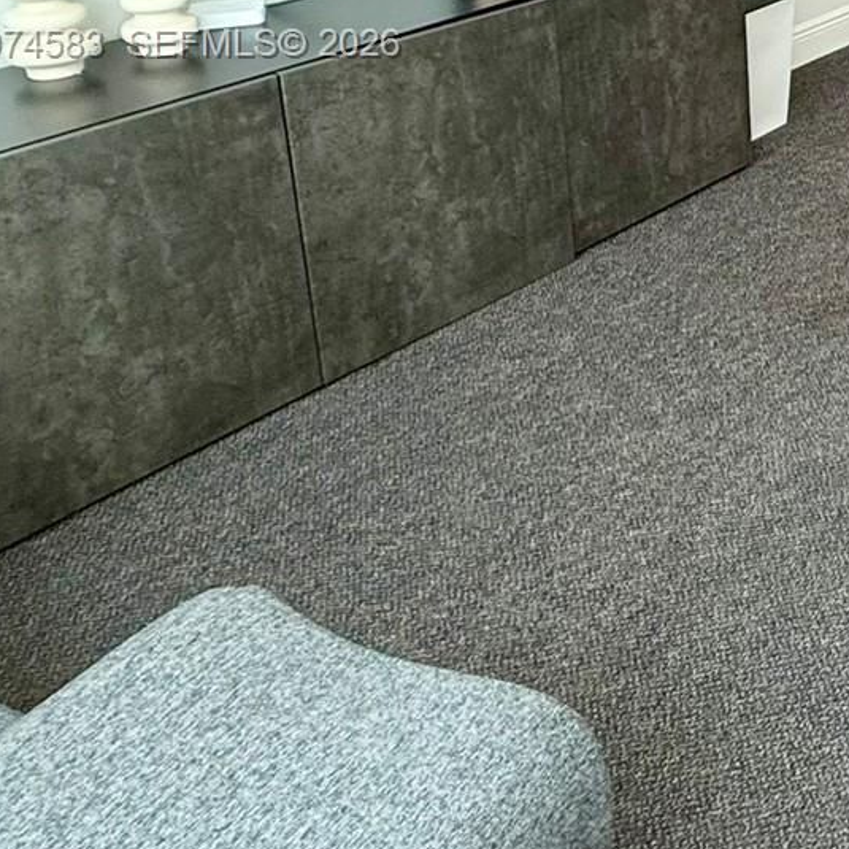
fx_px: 1027
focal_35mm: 37
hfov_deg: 31.2
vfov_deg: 40.6
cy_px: 46
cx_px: 1176
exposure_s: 1/99
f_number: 2.2
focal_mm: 2.22
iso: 100
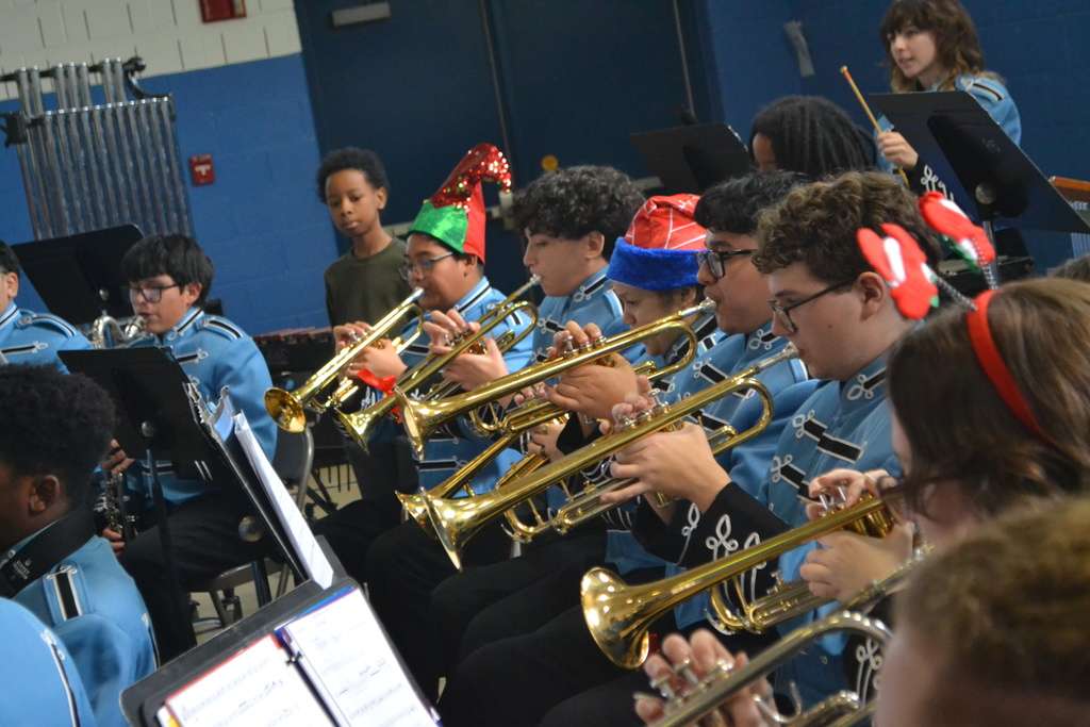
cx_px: 545
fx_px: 2271
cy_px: 364
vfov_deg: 18.2
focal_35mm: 75
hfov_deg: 27.0
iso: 3200
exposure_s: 1/125
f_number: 5.6
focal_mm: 50
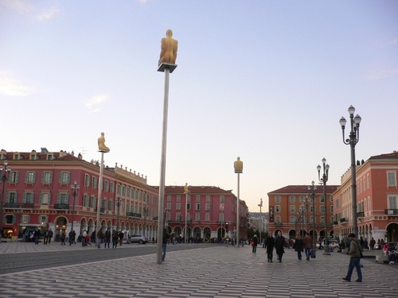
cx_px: 199
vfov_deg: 40.7
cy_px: 149
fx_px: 402
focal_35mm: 35
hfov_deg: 52.6
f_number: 2.8
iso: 80
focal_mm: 5.8
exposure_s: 1/50
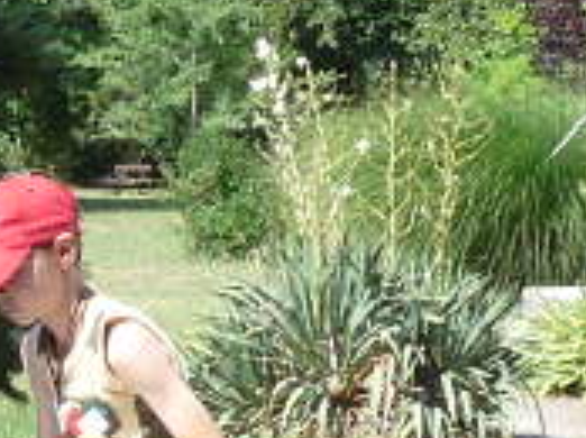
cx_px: -293
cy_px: 677
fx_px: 2992
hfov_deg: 10.8
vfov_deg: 8.2
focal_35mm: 177
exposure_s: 1/250
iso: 100
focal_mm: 4.8
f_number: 4.5
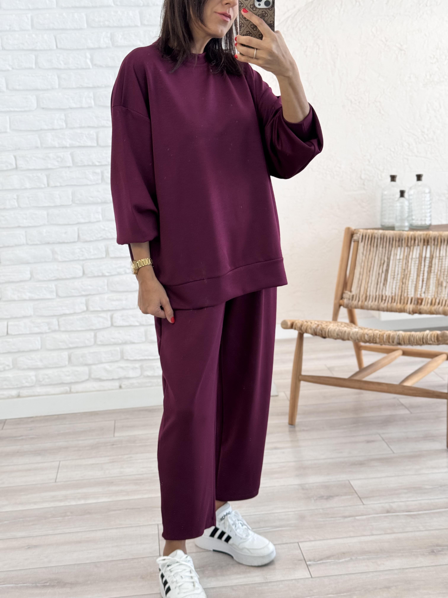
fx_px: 828
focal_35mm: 48
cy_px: 299
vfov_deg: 39.7
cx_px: 224
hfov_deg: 30.3
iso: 80
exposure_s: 1/121
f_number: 1.78
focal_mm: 6.76
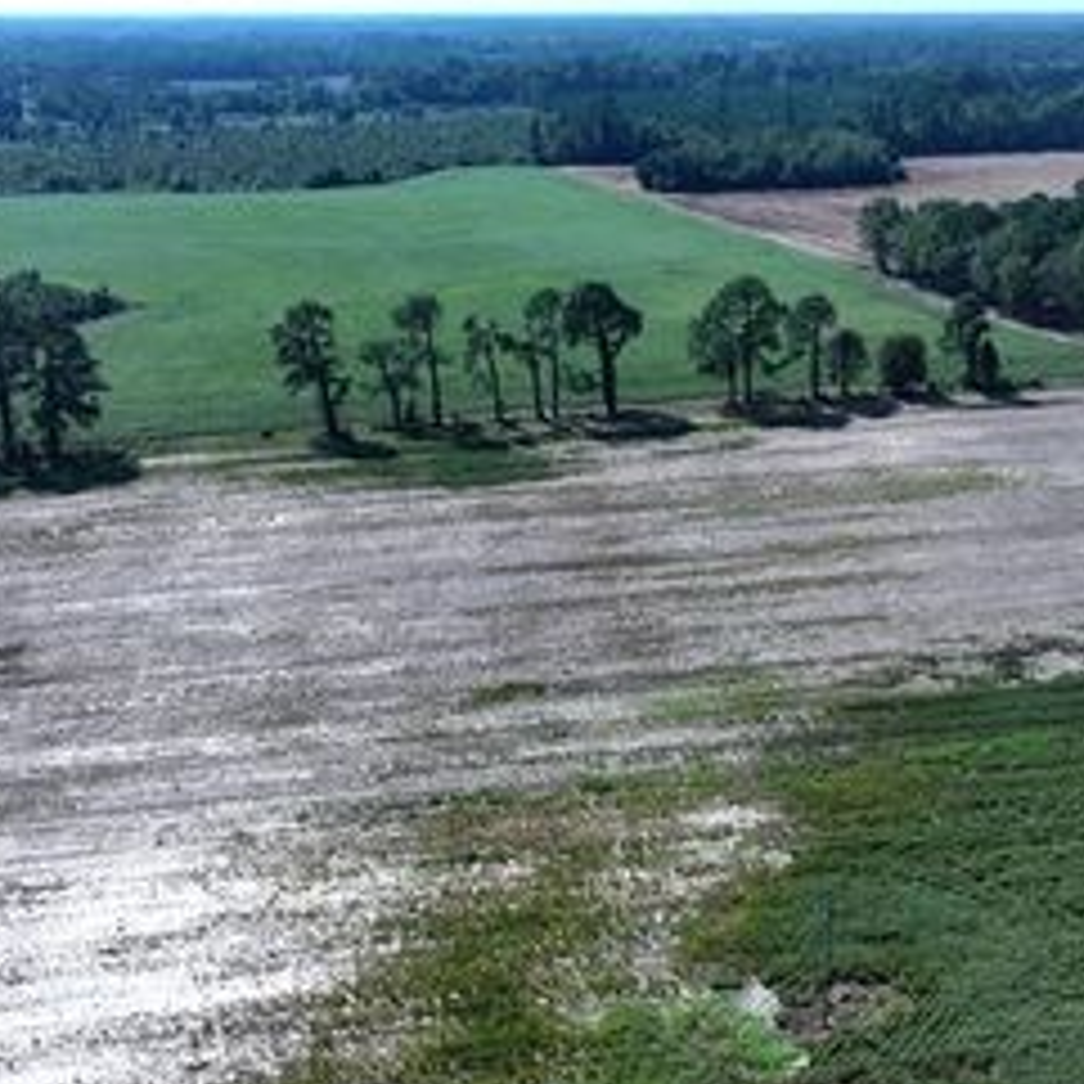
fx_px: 1559
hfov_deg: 37.9
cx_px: 733
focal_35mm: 44
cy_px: 555
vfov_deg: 38.3
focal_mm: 12.29
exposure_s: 1/1250
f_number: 3.2
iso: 100
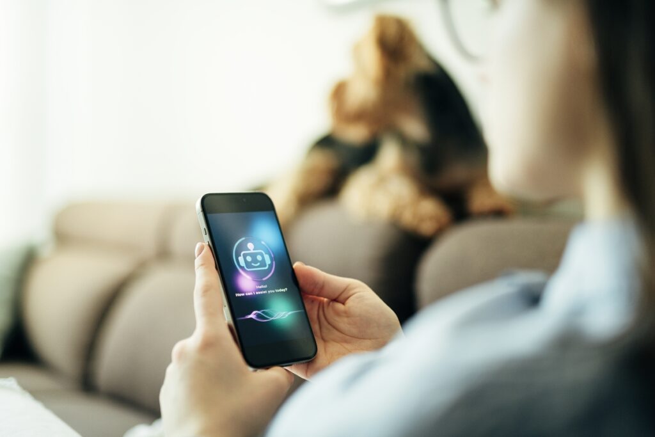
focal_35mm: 50
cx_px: 328
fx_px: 910
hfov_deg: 39.6
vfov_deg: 27.0
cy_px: 218
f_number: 1.4
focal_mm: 50
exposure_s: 1/200
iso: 320
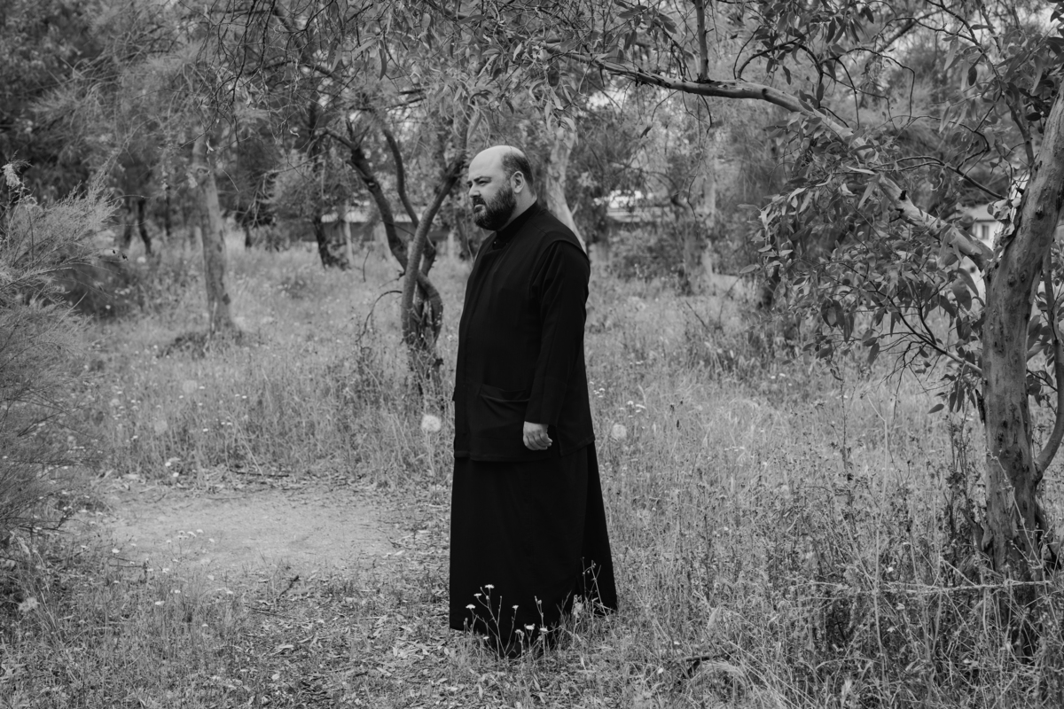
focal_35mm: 50
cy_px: 354
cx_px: 532
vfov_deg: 27.0
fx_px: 1478
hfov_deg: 39.6
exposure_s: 1/800
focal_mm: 50
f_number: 4
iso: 250
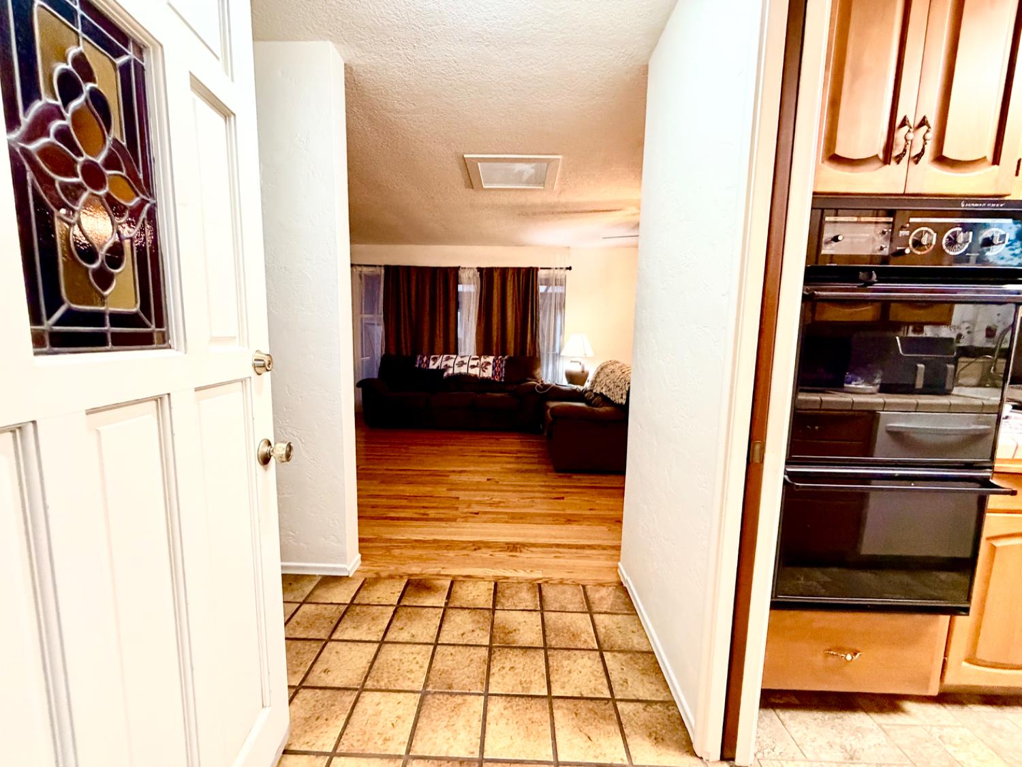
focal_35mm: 14
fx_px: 413
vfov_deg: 85.7
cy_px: 384
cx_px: 511
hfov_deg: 102.1
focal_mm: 2.22
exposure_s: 1/60
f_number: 2.2
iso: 640
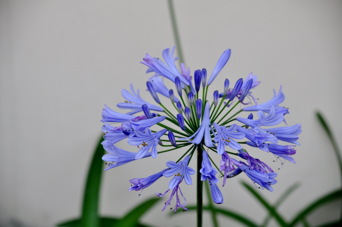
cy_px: 114
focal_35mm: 128
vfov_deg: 10.7
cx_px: 171
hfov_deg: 16.1
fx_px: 1210
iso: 200
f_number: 6.3
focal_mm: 85
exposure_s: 1/160
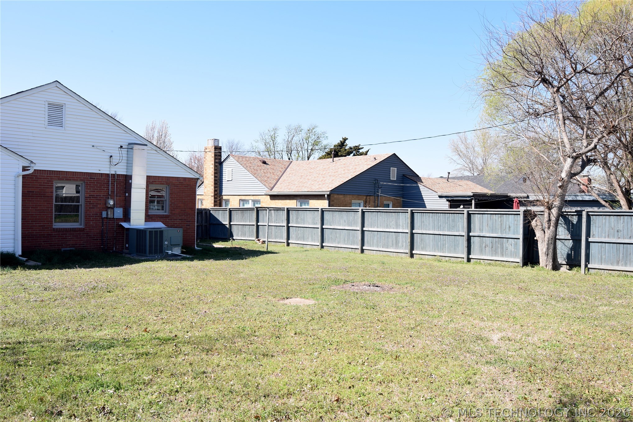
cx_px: 316
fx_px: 527
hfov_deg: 61.9
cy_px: 211
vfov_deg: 43.6
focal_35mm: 30
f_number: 8
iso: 100
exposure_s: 1/200
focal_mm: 20
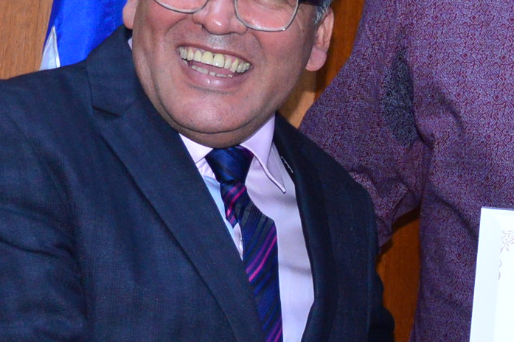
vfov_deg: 6.4
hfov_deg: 9.4
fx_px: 3082
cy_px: 209
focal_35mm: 216
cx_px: 594
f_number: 5
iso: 2000
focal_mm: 50
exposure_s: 1/125
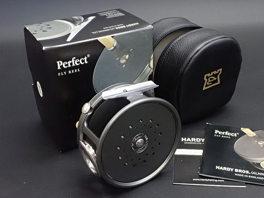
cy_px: 99
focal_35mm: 40
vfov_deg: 36.0
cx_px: 132
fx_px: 305
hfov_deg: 46.8
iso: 1600
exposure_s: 1/30
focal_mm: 7.34
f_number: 4
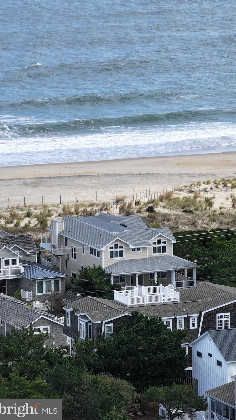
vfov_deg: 8.9
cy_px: 210
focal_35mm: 242
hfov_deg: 5.0
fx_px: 2693
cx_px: 274
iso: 100
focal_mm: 30.71
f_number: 3.4
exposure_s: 1/320
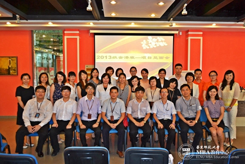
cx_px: 122
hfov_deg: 61.9
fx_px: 204
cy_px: 82
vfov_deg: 43.6
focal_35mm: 30
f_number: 3.8
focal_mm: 20
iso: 560
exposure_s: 1/60
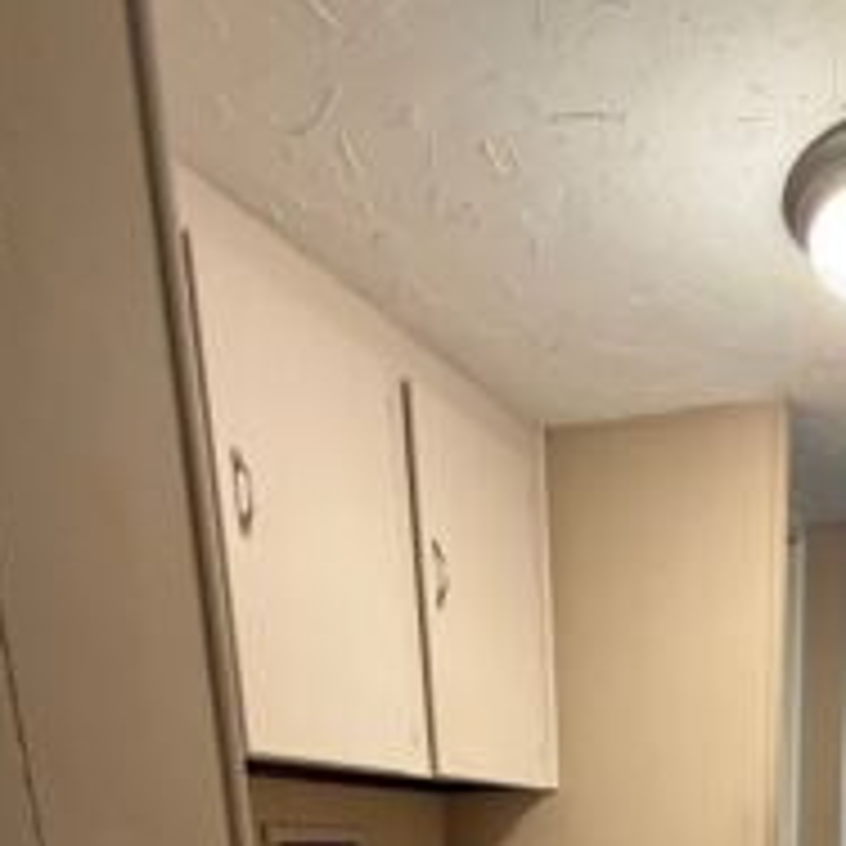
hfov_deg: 43.7
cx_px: 738
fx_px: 968
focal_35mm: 35
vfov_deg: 33.5
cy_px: 1114
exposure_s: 1/60
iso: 500
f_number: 2.2
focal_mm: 2.22
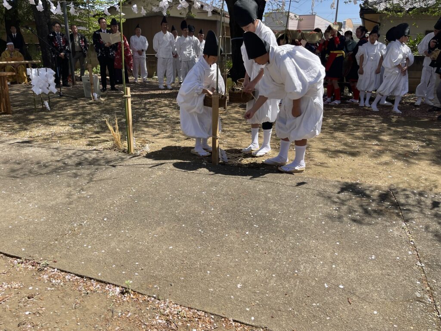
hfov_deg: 69.4
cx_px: 220
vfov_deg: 54.9
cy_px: 166
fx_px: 318
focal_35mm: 25
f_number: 1.6
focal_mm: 5.1
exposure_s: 1/1946
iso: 32
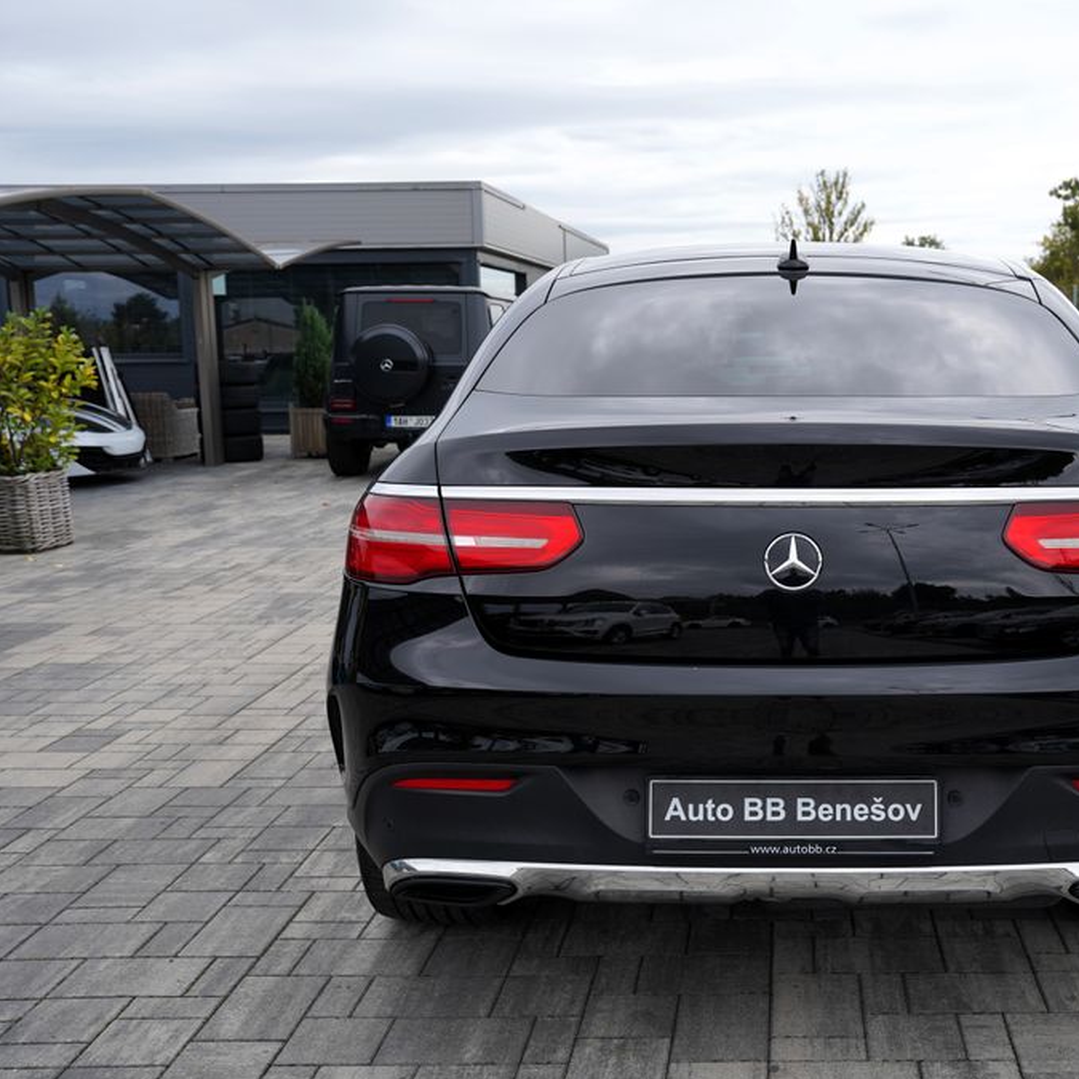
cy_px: 546
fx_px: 1411
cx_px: 791
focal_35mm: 40
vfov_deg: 41.9
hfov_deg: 40.8
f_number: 5.6
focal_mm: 31
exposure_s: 1/160
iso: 100
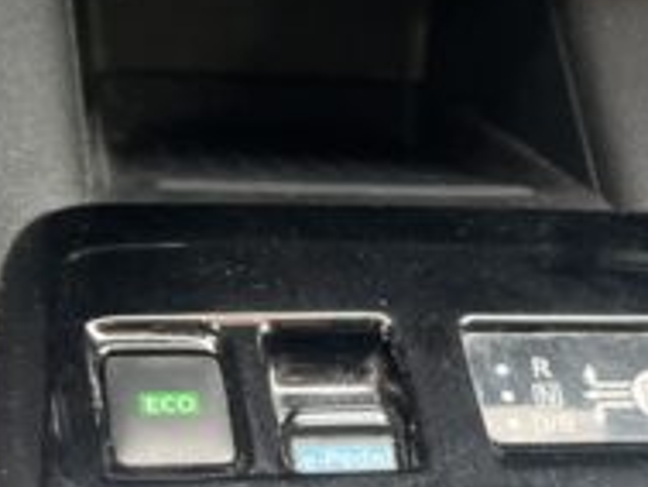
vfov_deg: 13.1
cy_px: 597
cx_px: 665
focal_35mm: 110
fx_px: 2060
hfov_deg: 17.4
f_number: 1.5
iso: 125
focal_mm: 5.7
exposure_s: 1/121
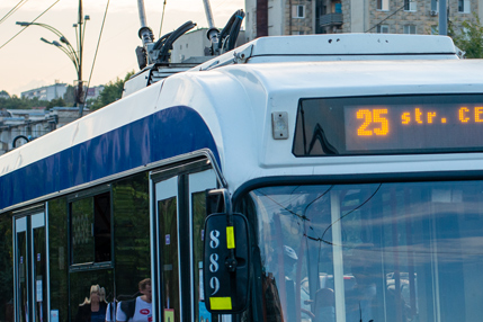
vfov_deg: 9.8
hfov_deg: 14.5
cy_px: 208
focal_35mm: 140
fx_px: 1878
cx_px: 441
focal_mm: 50
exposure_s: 1/400
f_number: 4.5
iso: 250
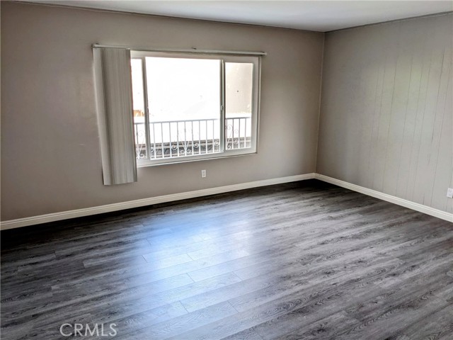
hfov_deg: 65.3
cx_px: 226
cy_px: 170
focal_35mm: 27
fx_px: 353
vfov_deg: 51.4
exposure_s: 1/120
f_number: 1.73
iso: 65
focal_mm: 4.38
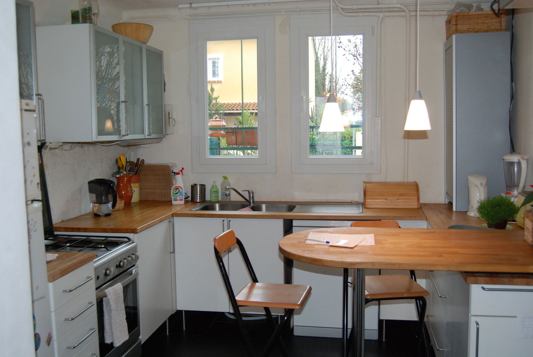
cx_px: 266
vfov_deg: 37.0
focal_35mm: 36
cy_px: 178
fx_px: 534
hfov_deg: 53.1
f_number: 5
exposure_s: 1/60
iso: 800
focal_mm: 24
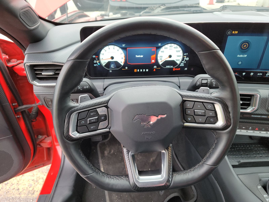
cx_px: 134
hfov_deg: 71.6
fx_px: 187
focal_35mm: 24
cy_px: 101
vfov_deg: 56.8
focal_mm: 6.7
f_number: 1.8
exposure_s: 1/59
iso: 290
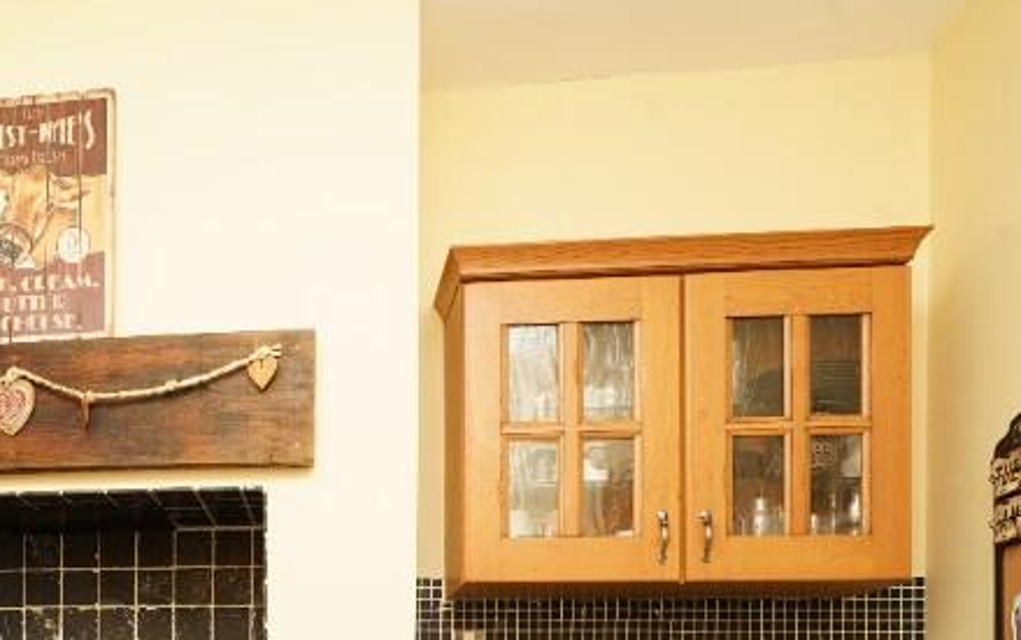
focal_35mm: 38
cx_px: 147
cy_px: 746
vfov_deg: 29.5
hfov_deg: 47.5
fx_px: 1058
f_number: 8
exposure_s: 1/10
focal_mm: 16
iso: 800
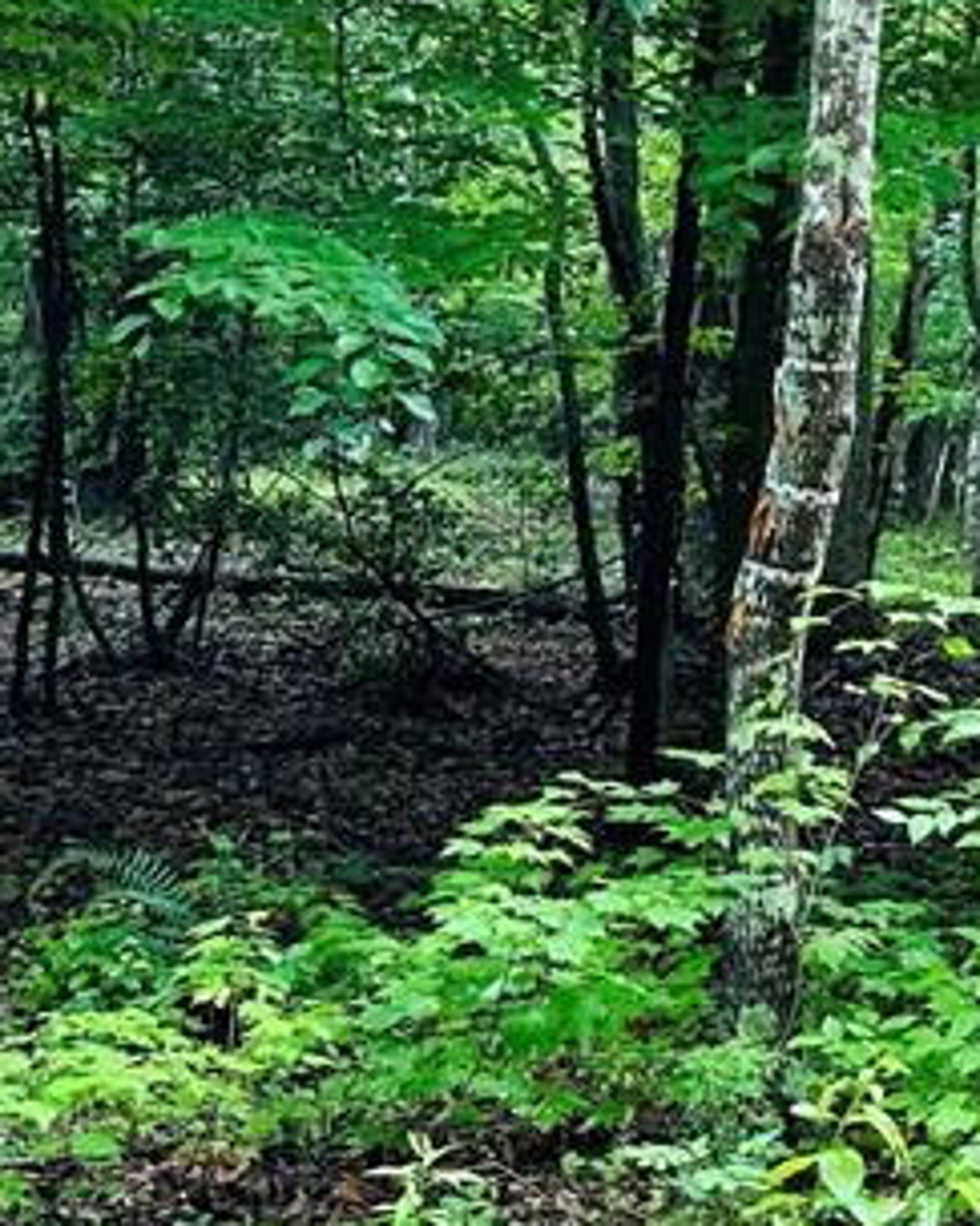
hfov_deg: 16.8
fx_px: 2866
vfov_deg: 24.1
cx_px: 1637
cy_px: 423
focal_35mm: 79
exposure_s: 1/121
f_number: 1.78
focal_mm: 6.86
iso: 125
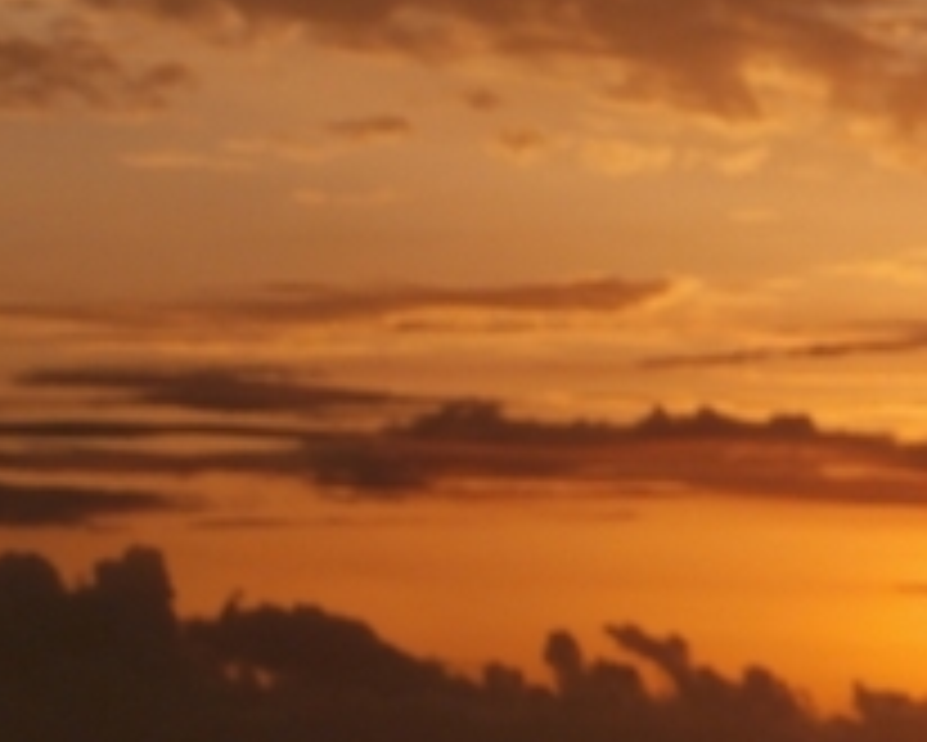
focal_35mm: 313
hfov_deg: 6.1
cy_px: 328
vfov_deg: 4.9
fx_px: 8591
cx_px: 1305
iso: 100
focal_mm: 19.54
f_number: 5.4
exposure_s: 1/500
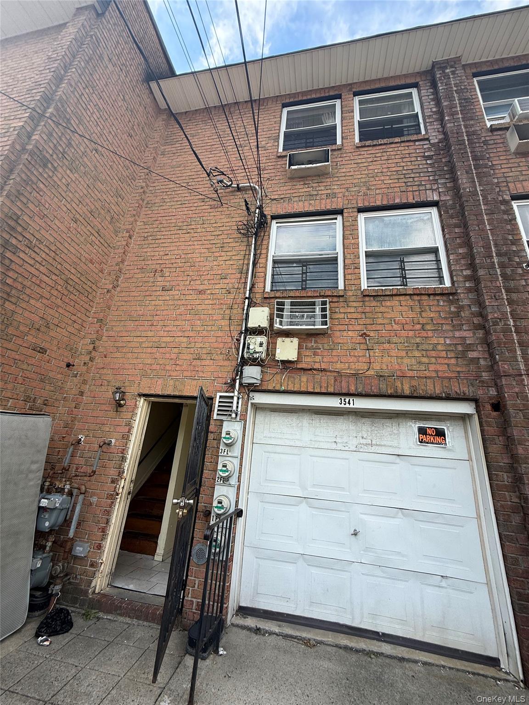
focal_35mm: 14
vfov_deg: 102.1
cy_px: 352
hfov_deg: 85.7
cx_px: 264
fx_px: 285
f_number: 2.2
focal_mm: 2.22
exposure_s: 1/579
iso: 50
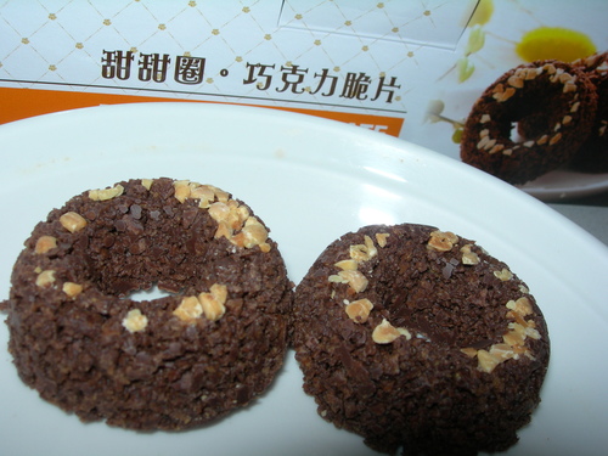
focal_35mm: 38
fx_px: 667
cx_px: 304
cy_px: 228
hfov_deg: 49.0
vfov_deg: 37.7
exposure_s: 1/60.1
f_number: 4.8
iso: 50
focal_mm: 7.8
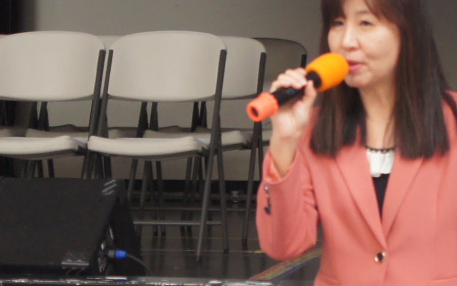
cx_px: 213
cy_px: 283
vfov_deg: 7.7
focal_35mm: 170
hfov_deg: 12.3
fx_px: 2118
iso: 500
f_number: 4
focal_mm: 26
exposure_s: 1/40
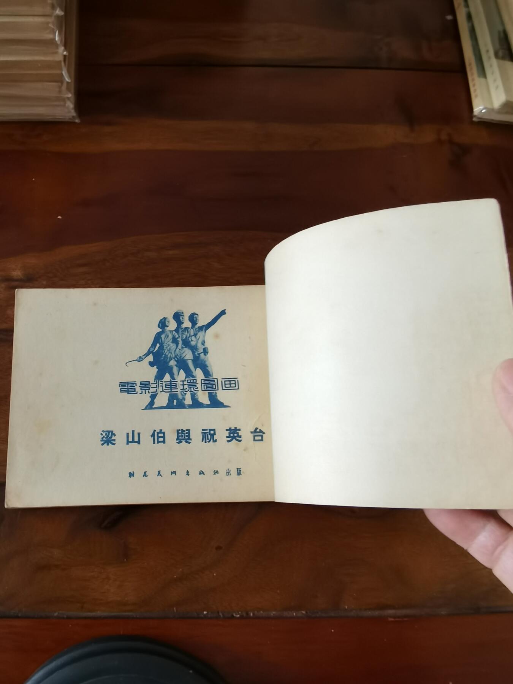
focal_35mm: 27
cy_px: 342
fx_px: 534
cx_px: 256
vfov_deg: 65.3
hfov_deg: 51.4
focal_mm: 2.26
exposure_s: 1/33.3
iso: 400
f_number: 2.2
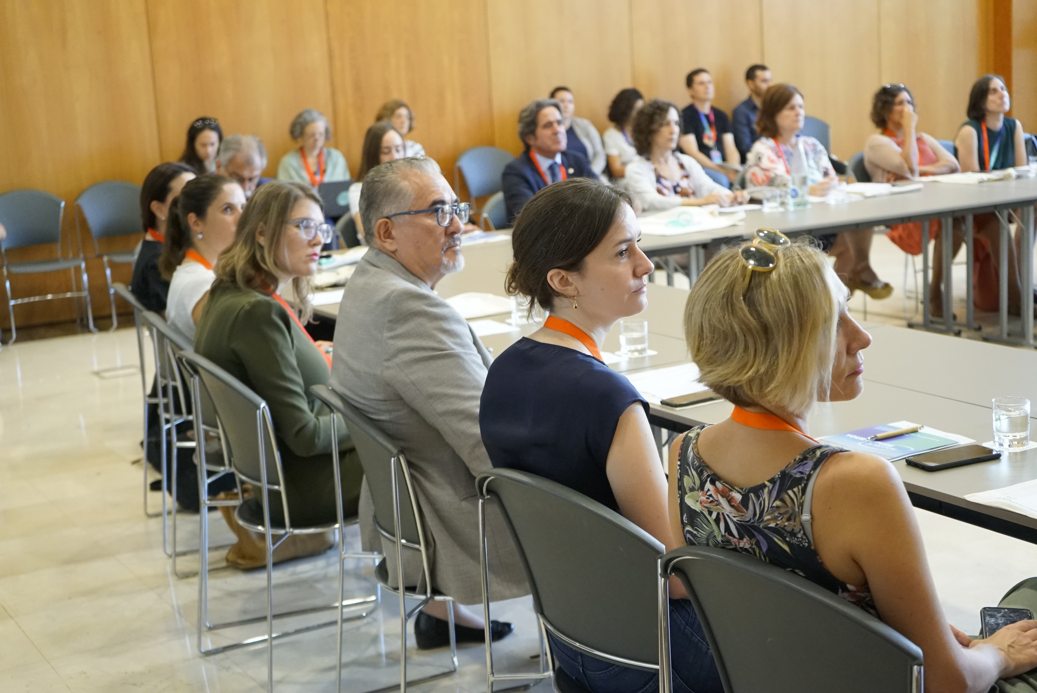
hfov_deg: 37.5
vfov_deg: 25.5
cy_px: 346
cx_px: 518
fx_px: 1527
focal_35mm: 53
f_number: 5
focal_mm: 53
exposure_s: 1/160
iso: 6400
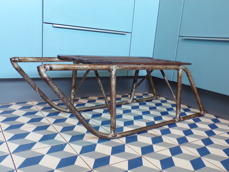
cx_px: 114
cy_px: 86
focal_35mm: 32
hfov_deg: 56.8
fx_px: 212
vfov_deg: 44.2
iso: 245
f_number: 3.2
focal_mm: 5.8
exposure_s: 1/17
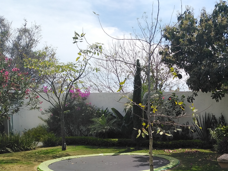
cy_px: 143
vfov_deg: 31.8
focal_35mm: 44
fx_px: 290
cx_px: 158
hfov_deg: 42.2
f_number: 1.8
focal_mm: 3.62
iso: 100
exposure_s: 1/1467
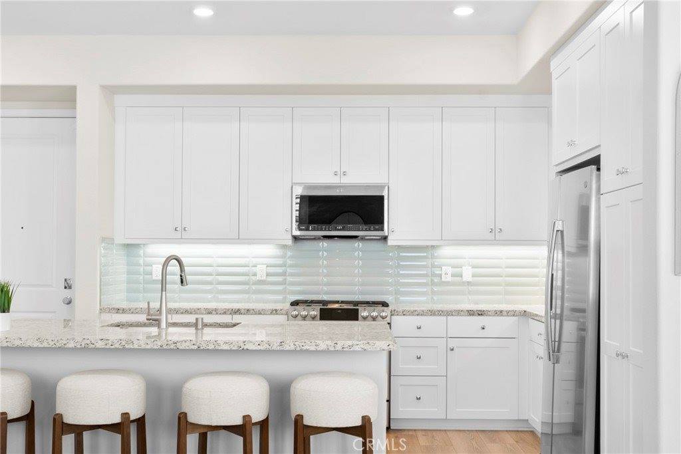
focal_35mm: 38
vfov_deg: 35.1
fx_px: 719
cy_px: 227
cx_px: 340
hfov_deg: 50.7
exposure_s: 1/4
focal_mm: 25.4
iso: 400
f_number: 8
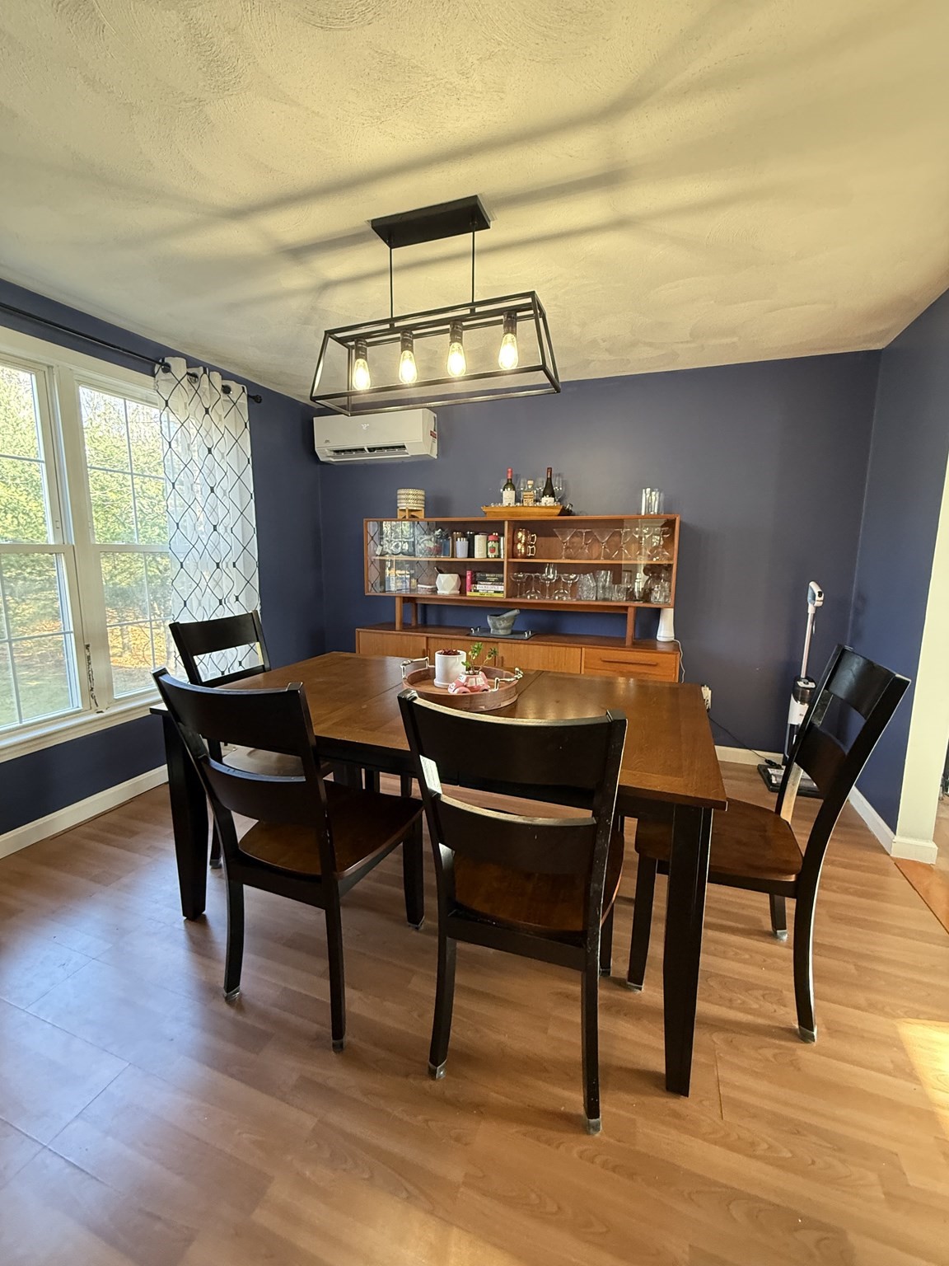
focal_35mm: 14
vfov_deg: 102.1
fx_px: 512
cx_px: 474
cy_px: 633
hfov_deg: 85.7
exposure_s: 1/60
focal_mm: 2.22
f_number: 2.2
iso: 500
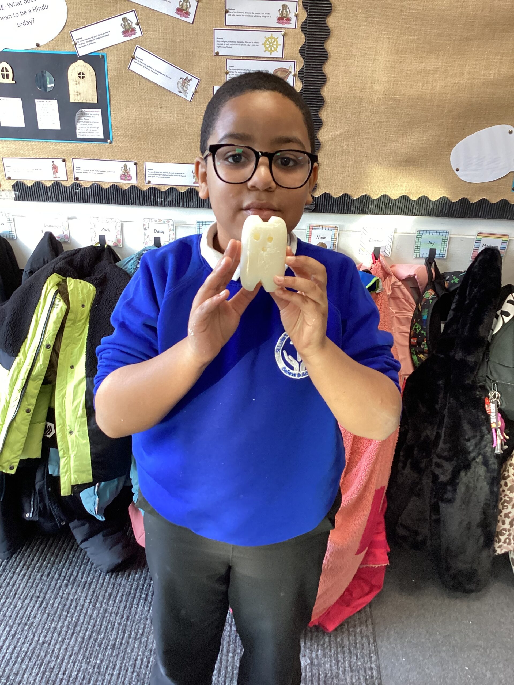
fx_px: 614
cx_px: 257
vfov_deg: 58.4
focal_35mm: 31
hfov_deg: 45.4
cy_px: 342
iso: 125
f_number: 2.4
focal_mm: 3.3
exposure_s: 1/60
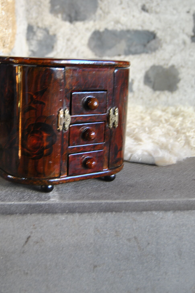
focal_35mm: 48
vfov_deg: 40.8
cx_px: 79
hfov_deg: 28.0
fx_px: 390
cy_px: 111
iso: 320
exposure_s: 1/30
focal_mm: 24
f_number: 3.8
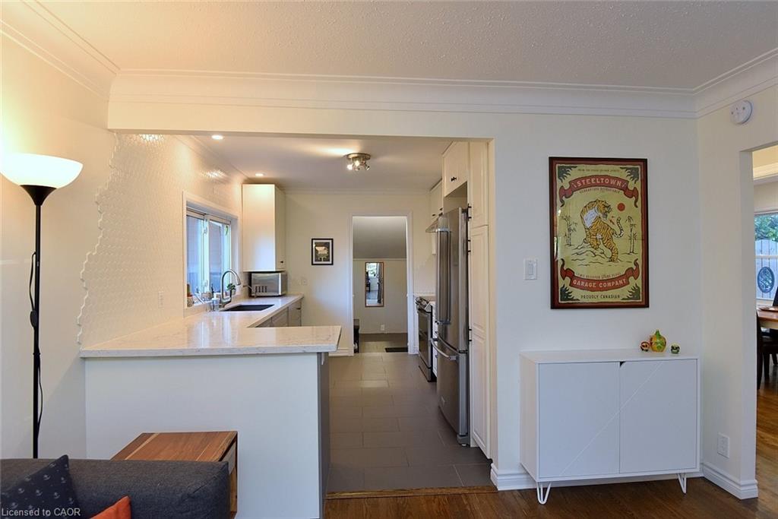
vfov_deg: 64.6
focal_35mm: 19
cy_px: 260
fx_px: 411
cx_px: 389
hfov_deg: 86.9
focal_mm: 19
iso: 500
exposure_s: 1/60
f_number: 6.3
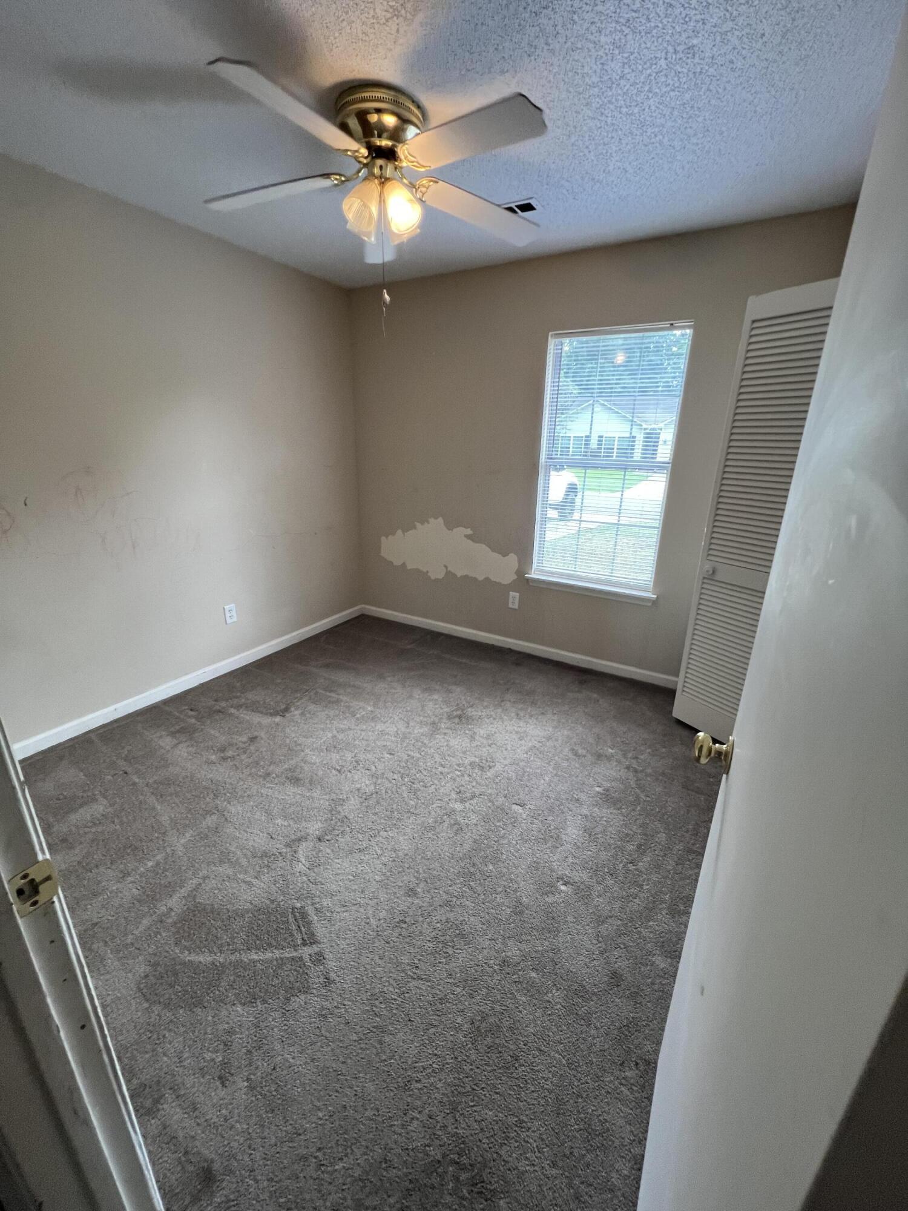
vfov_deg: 106.2
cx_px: 454
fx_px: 455
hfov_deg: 89.9
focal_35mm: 13
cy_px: 606
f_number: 1.8
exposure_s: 1/120
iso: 200
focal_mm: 1.57
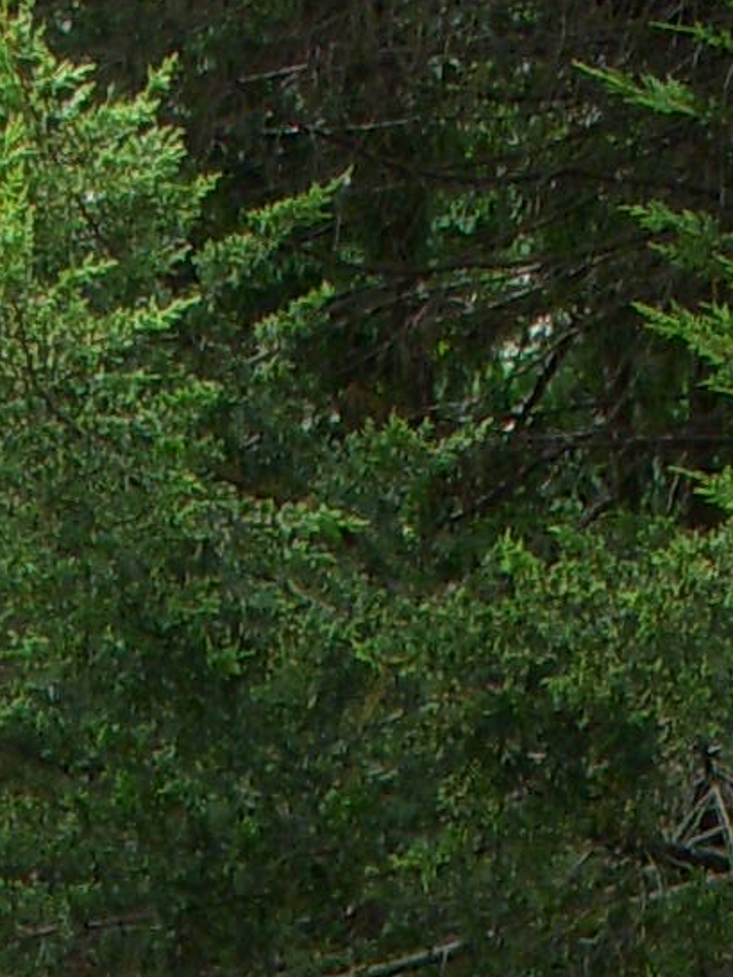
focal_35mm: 227
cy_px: 2670
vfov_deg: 7.8
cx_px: 308
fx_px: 6404
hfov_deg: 6.6
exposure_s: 1/200
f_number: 3.3
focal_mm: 6.3
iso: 100
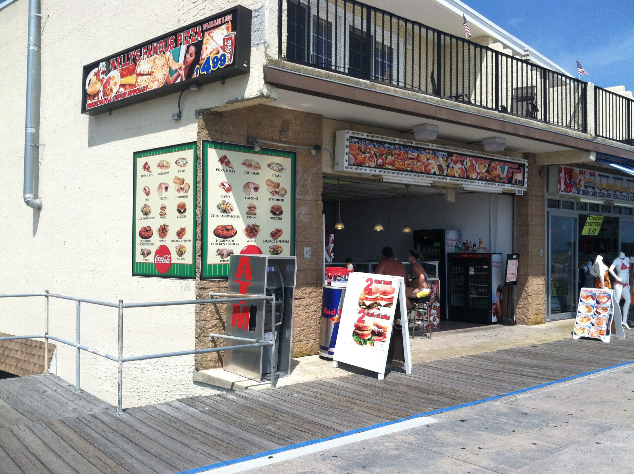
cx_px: 317
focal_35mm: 35
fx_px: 640
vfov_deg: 40.6
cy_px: 237
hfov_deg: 52.7
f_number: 2.8
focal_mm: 3.85
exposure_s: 1/1875
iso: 80
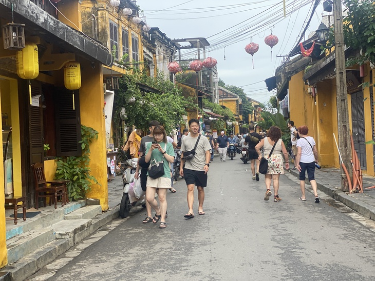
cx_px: 188
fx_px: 564
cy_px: 140
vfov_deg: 28.0
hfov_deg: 36.8
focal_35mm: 52
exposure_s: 1/243
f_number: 2
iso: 20
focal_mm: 6
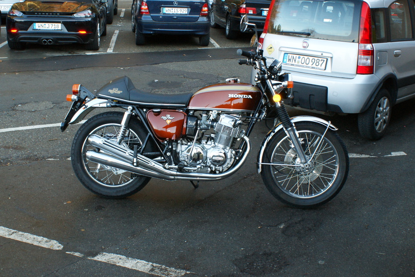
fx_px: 530
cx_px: 208
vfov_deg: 29.2
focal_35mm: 46
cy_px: 138
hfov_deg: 42.7
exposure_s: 1/80
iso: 400
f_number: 5.6
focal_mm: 22
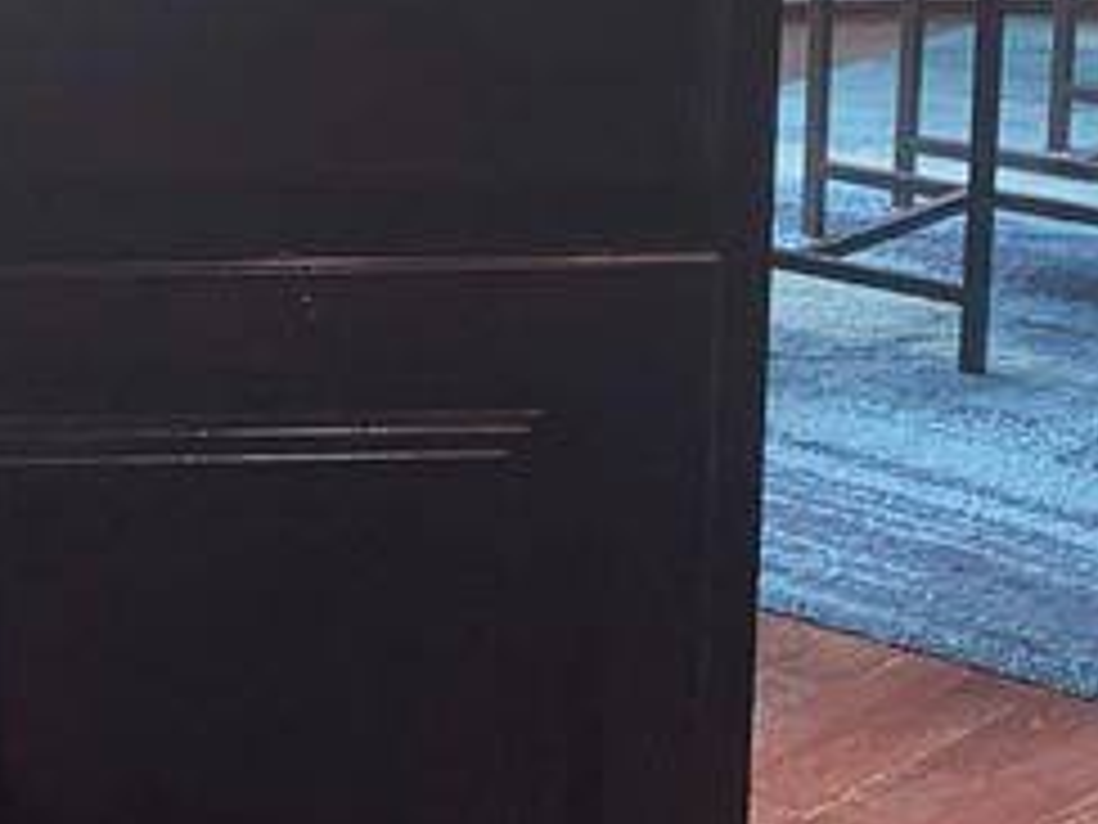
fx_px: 3457
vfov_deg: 13.4
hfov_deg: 16.3
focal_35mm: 109
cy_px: 50
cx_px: -621
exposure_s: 1/120
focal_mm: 4.25
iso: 50
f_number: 1.8
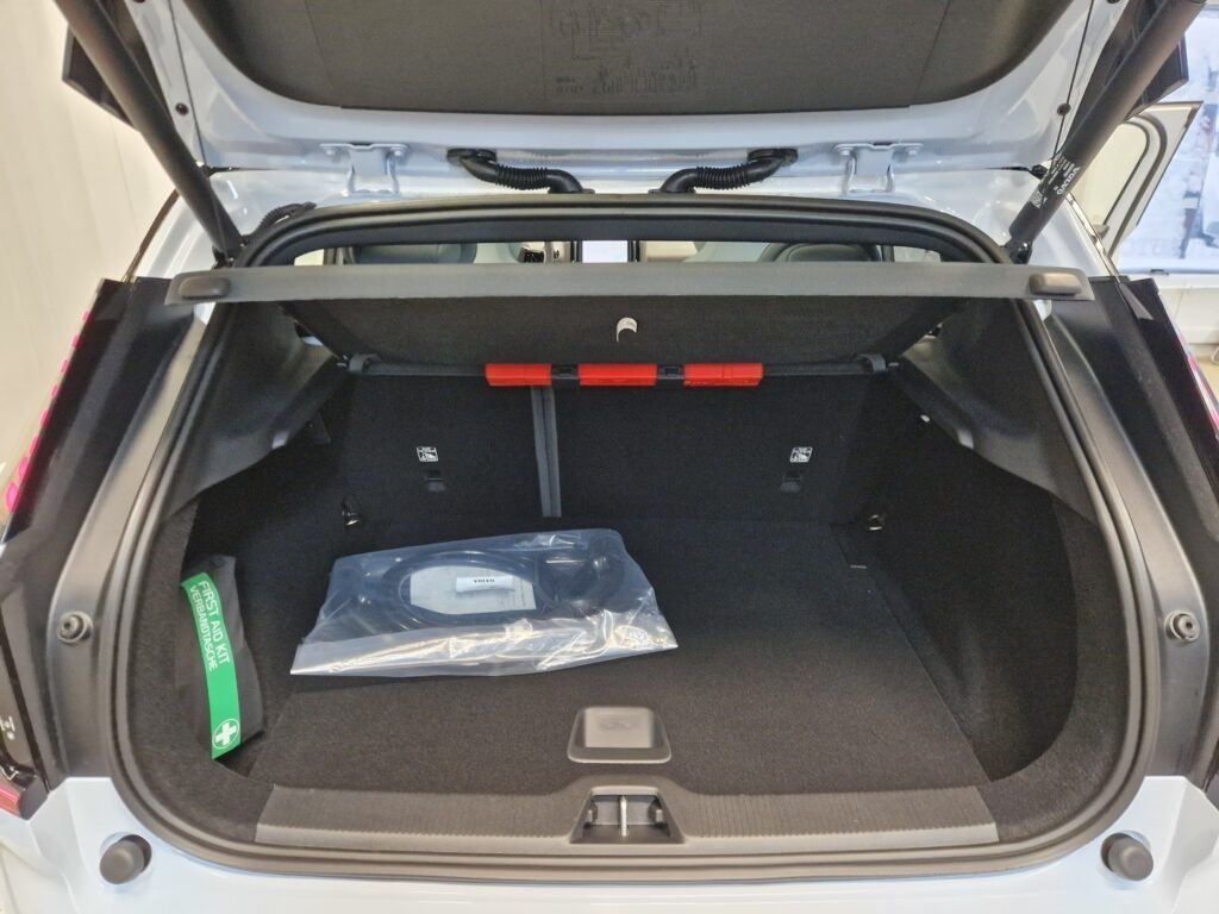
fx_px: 810
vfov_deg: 58.9
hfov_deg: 73.9
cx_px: 610
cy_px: 457
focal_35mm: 23
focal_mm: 5.4
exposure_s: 1/100
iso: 800
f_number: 1.8
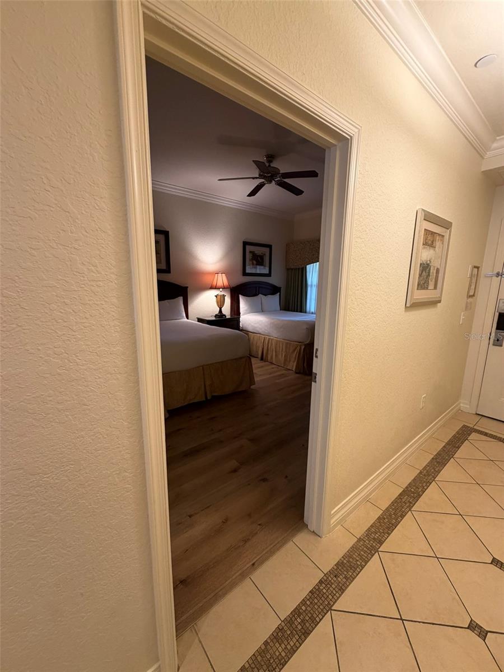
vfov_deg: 102.1
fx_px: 272
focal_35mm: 14
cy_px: 336
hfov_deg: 85.7
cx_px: 252
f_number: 2.2
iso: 250
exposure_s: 1/60
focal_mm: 2.22
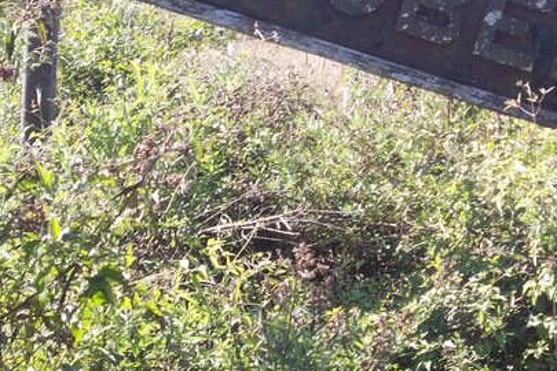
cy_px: 71
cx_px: 360
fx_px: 1826
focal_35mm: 118
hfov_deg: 17.3
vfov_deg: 11.6
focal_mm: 8.5
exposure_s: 1/100
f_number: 4
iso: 80
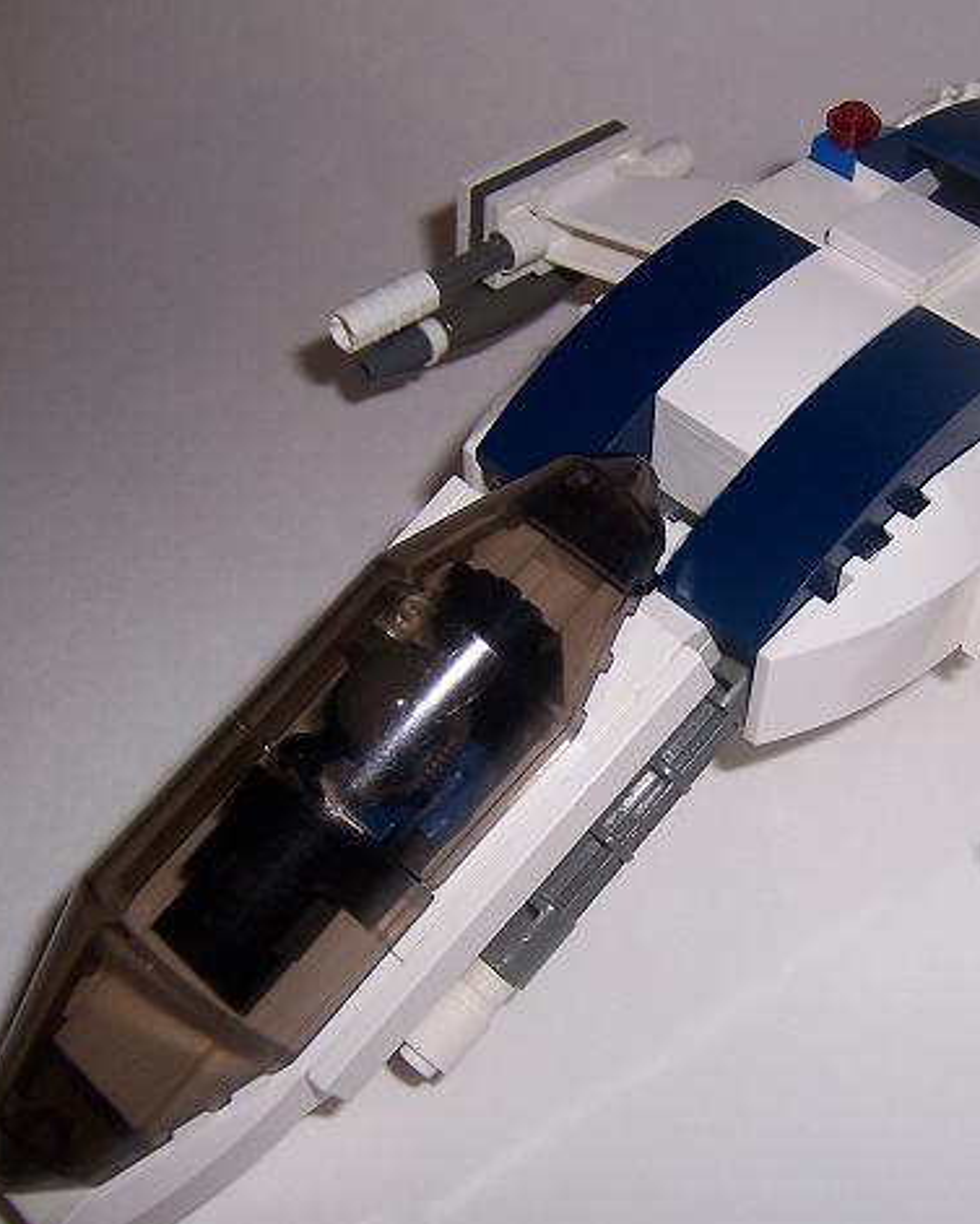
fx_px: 1595
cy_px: 622
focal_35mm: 44
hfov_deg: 33.6
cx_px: 720
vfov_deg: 42.0
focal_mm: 5.5
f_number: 2.8
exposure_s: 1/60
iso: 80
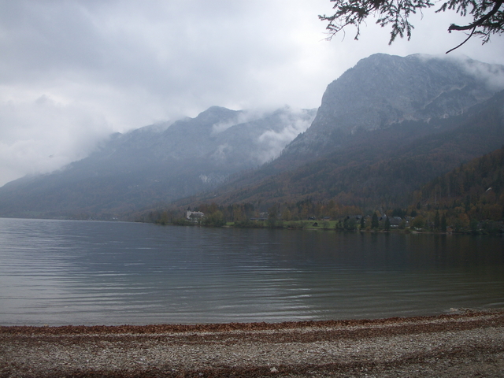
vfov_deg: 38.7
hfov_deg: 50.1
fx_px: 539
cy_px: 189
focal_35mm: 37
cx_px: 252
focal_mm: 7.7
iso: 50
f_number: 3.5
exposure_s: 1/200
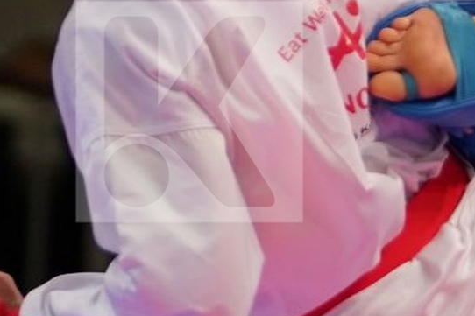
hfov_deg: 1.8
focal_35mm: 1153
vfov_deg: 1.2
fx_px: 15208
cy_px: 112
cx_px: 602
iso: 800
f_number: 2.8
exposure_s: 1/1000
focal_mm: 167
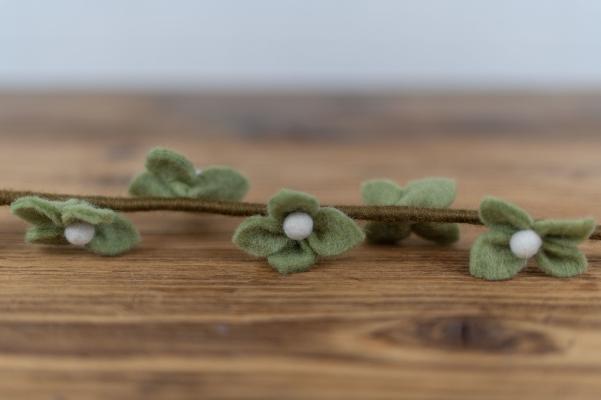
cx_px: 300
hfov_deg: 39.6
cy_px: 200
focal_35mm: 50
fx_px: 835
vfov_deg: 27.0
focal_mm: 50
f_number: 1.8
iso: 200
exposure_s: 1/160
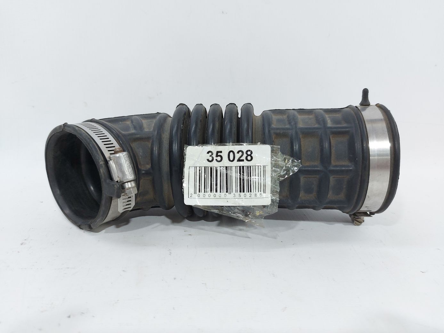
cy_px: 166
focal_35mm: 24
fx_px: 308
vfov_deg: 56.8
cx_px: 222
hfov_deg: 71.6
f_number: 1.8
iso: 50
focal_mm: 5.23
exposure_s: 1/50
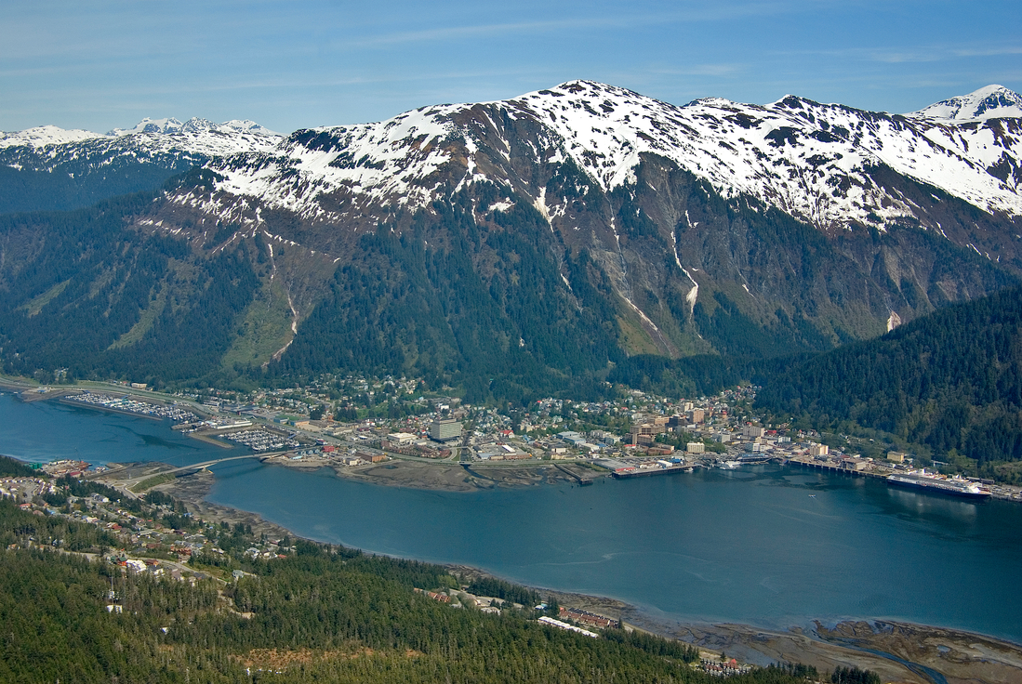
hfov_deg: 46.3
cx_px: 511
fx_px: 1194
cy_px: 342
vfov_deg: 32.0
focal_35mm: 42
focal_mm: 28
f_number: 6.7
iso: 200
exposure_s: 1/250
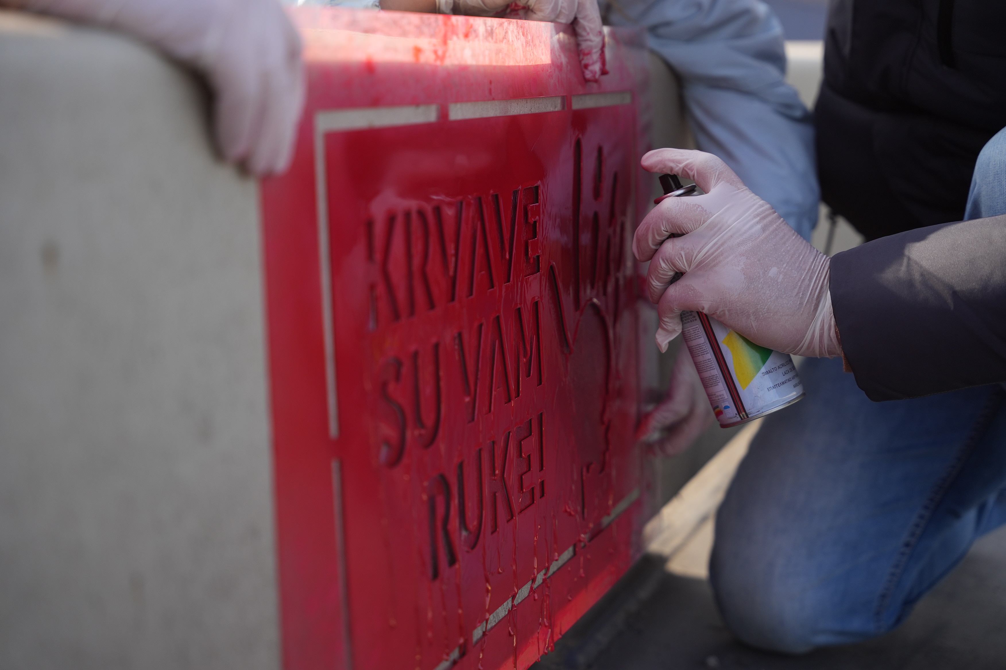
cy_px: 335
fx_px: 1956
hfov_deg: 28.8
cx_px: 503
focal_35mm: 70
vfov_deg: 19.5
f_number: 2.8
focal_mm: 70
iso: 250
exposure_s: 1/1600
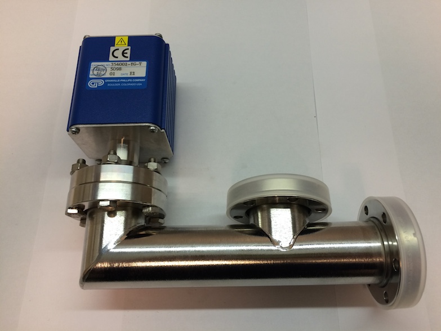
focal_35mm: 29
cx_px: 220
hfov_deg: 61.6
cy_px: 166
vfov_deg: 48.3
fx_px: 370
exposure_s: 1/33
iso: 50
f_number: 2.2
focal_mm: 4.15
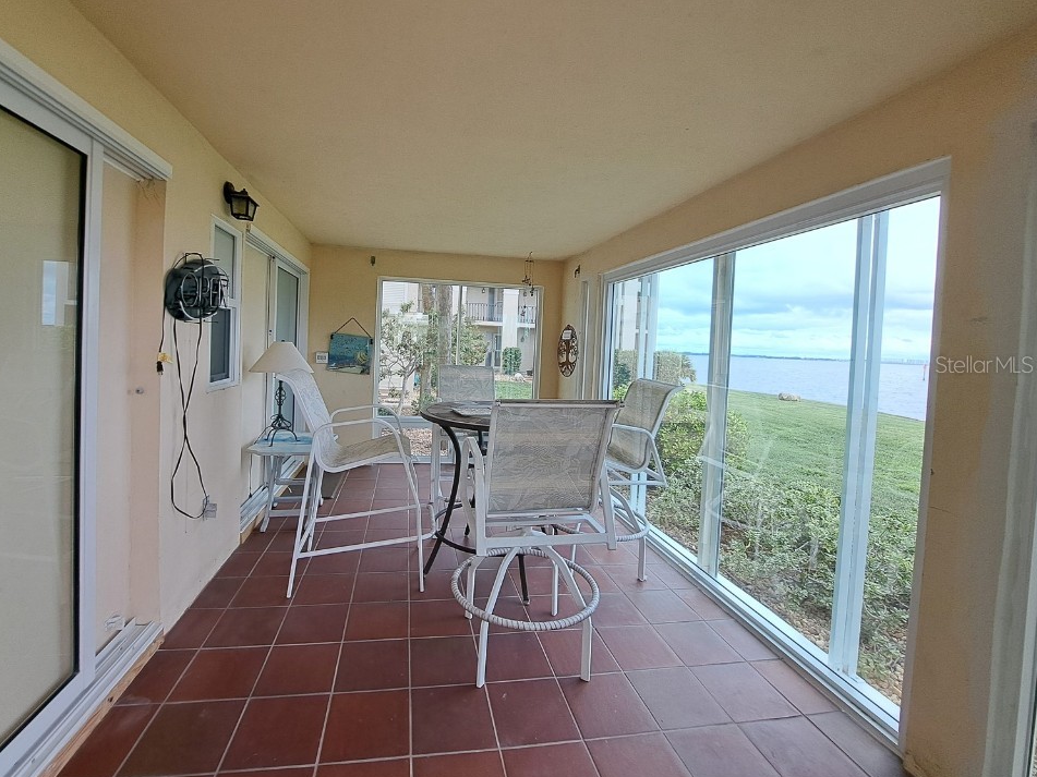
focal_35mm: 14
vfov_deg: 85.6
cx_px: 480
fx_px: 419
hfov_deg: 101.9
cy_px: 364
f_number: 2.2
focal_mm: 1.74
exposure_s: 1/144
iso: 50
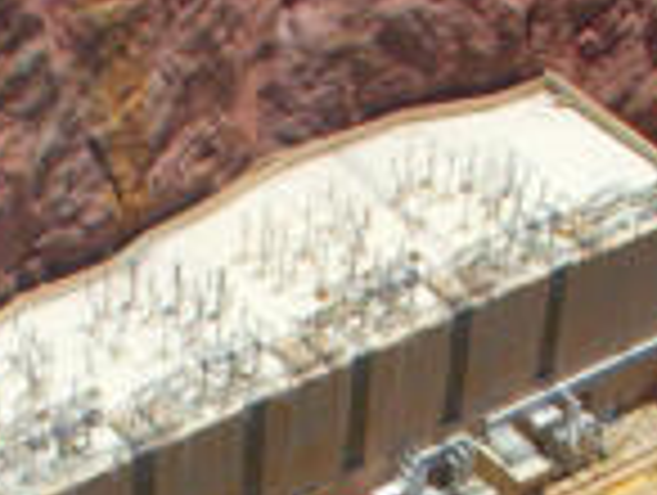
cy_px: 677
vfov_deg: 11.1
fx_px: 2471
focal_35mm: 130
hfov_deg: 15.1
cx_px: 374
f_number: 6.6
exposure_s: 1/320
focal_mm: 6.3
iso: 100
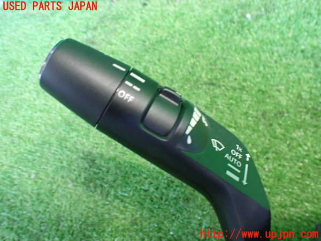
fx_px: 278
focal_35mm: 30
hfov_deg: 60.0
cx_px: 160
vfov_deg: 46.8
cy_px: 120
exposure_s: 1/30
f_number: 2.3
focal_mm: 5.4
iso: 800
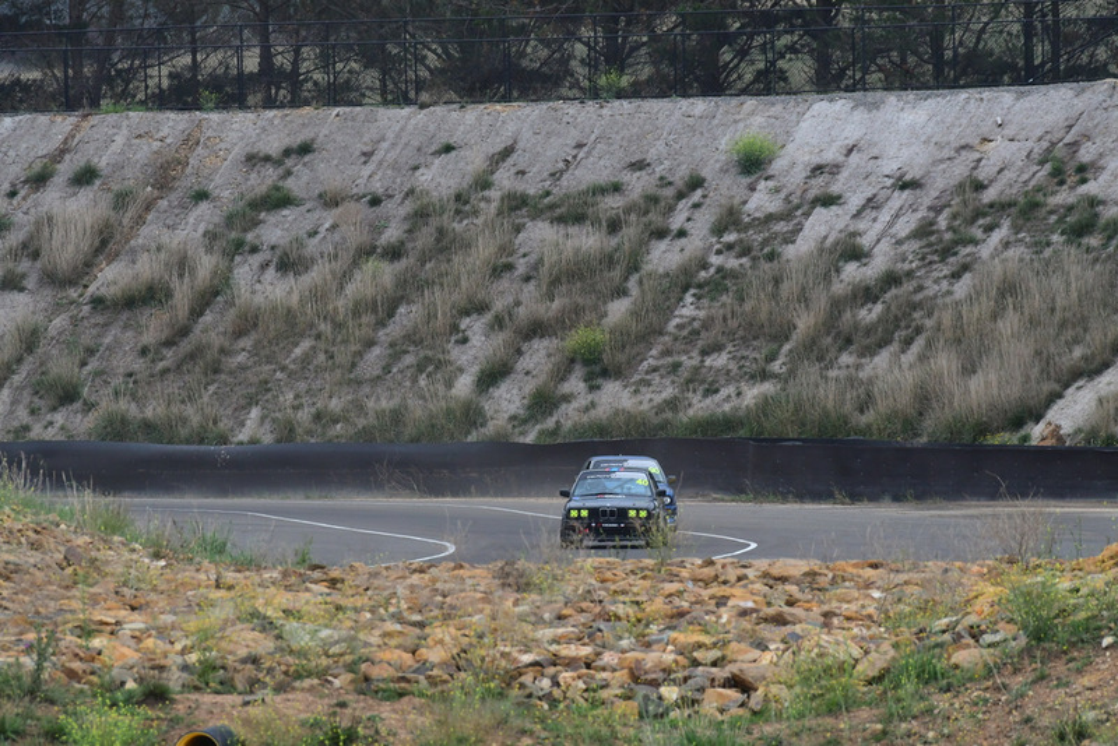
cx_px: 559
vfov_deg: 1.8
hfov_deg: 2.7
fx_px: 23299
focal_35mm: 750
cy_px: 373
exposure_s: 1/640
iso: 1250
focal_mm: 500
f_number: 11
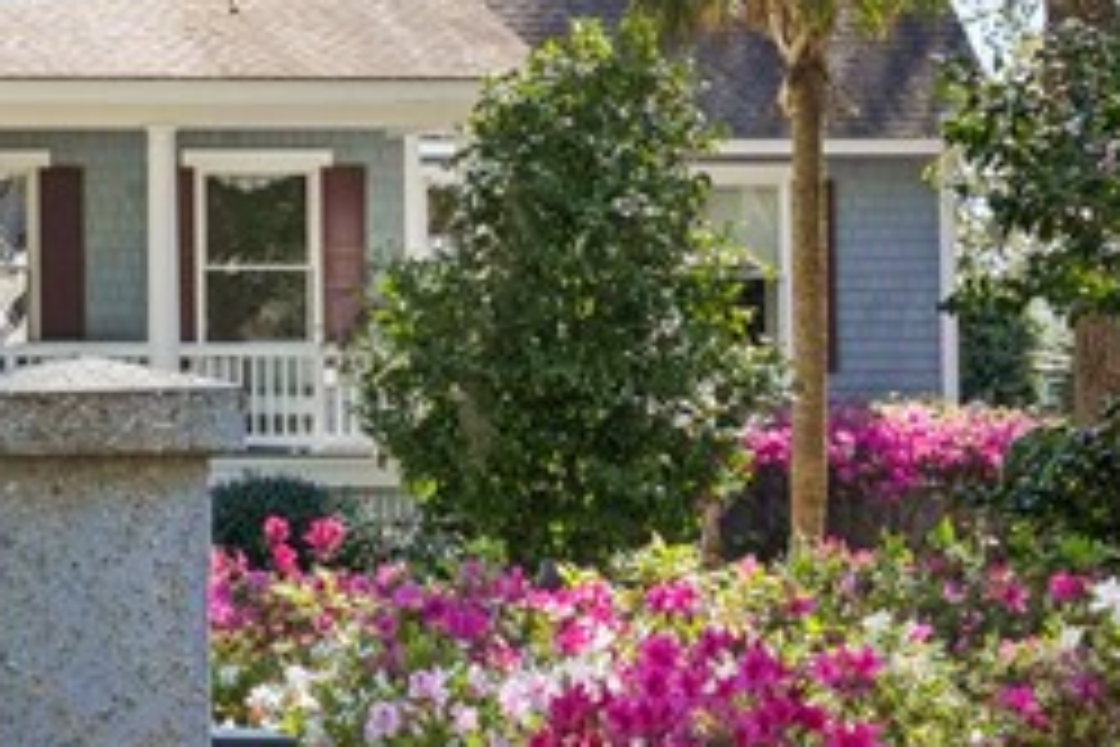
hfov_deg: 10.9
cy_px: 166
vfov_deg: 7.9
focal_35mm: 174
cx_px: -978
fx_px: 5413
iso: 100
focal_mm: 40
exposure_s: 1/200
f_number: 6.3
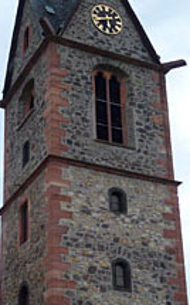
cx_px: 64
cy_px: 221
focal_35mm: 74
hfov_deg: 17.5
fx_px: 614
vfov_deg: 27.6
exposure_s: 1/400
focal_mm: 4.1
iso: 80
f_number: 3.3
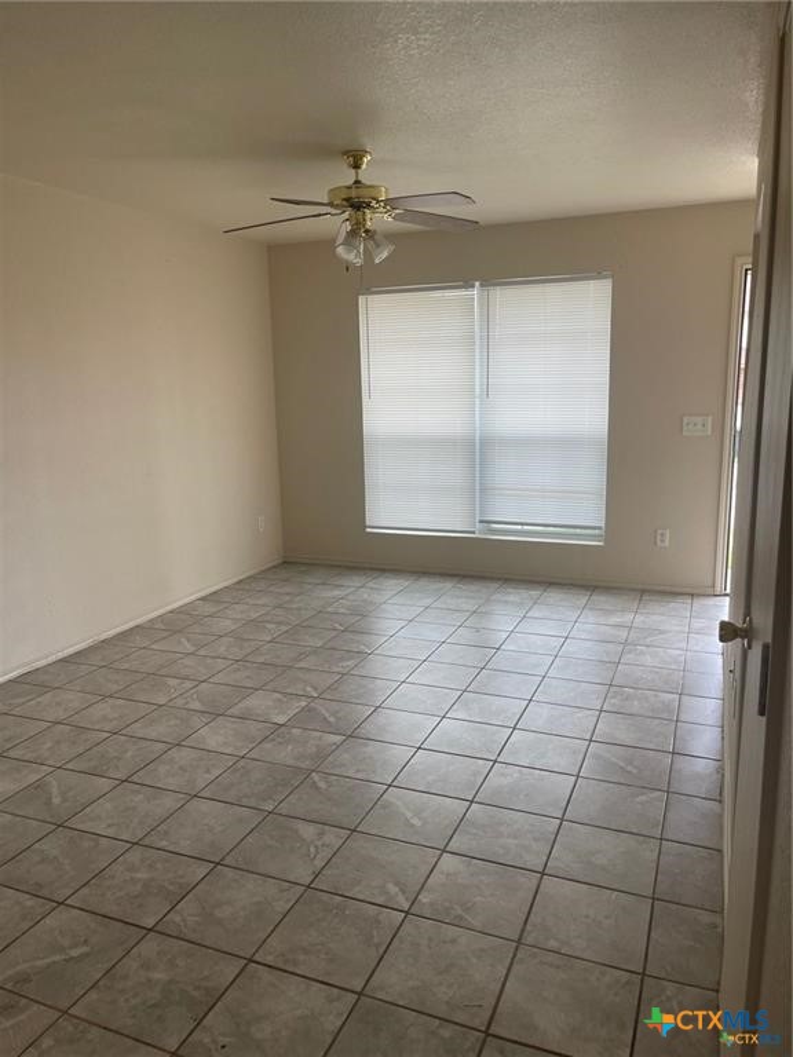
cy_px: 528
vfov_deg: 67.3
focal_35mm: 26
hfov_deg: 53.1
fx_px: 794
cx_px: 396
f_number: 1.6
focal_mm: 5.1
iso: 50
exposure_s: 1/121
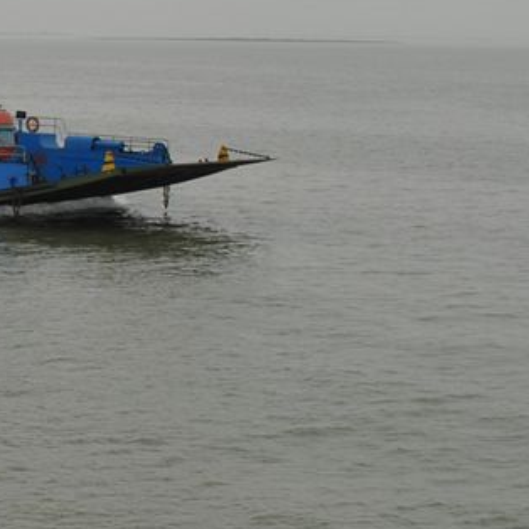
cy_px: 131
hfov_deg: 12.8
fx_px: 2161
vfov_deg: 13.9
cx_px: -398
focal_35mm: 125
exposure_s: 1/250
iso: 100
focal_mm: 24
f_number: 8
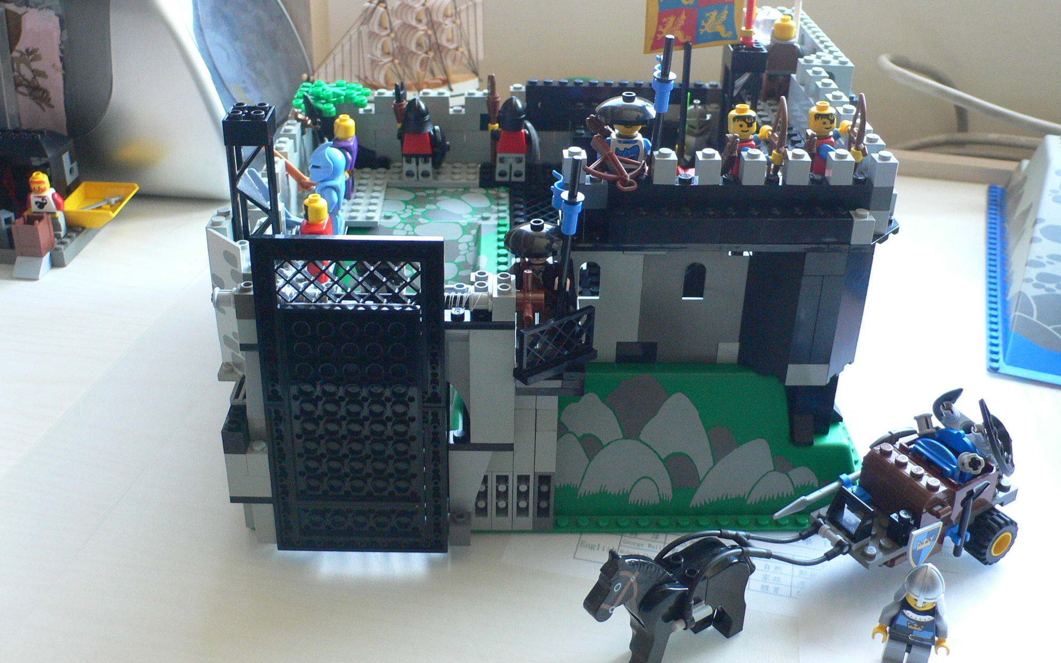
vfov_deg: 34.3
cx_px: 520
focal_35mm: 37
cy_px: 257
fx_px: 1070
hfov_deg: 52.7
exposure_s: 1/30
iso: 200
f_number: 2.8
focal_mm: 6.3
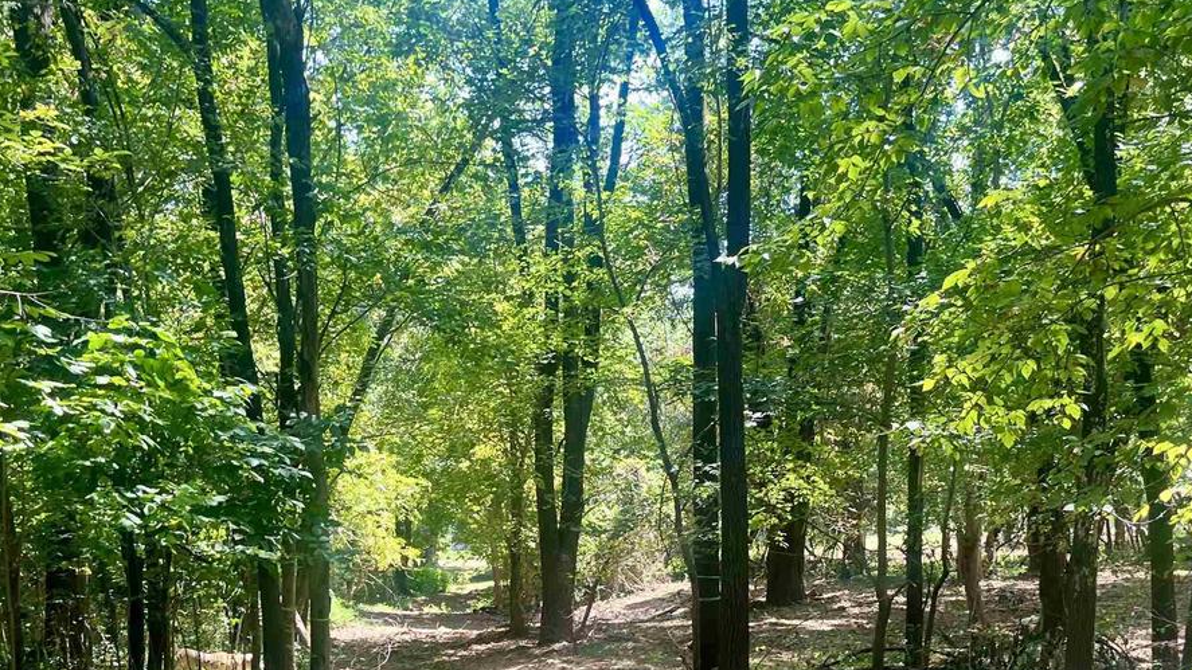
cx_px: 665
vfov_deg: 25.1
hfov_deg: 44.5
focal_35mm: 46
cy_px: 614
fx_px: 1454
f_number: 1.6
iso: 32
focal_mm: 5.1
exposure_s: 1/129
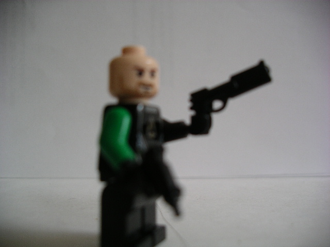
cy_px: 124
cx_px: 165
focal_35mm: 37
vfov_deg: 38.7
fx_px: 353
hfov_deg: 50.1
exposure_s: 1/90
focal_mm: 7.8
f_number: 2.8
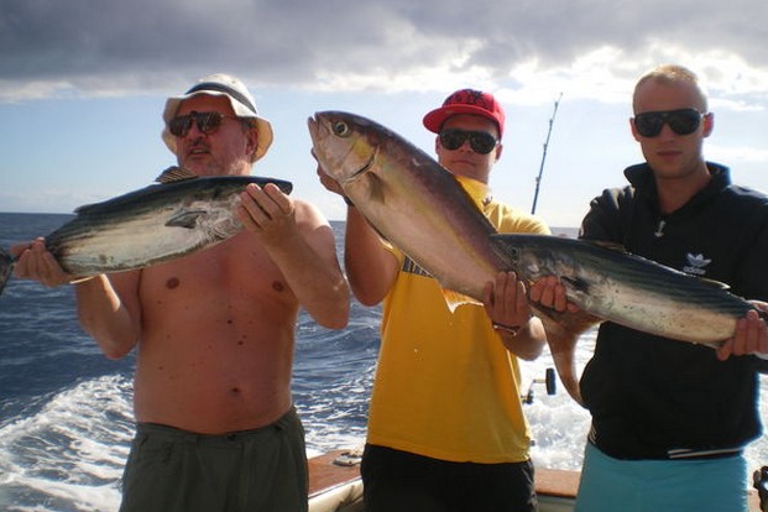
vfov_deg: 35.0
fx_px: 811
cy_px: 228
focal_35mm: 38
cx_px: 388
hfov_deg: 50.7
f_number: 4.6
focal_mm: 6.3
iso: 50
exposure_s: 1/500
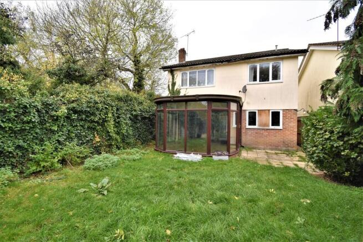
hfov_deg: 100.4
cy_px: 121
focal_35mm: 15
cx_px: 182
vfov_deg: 77.4
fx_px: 151
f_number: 5.6
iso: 140
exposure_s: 1/125
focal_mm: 10
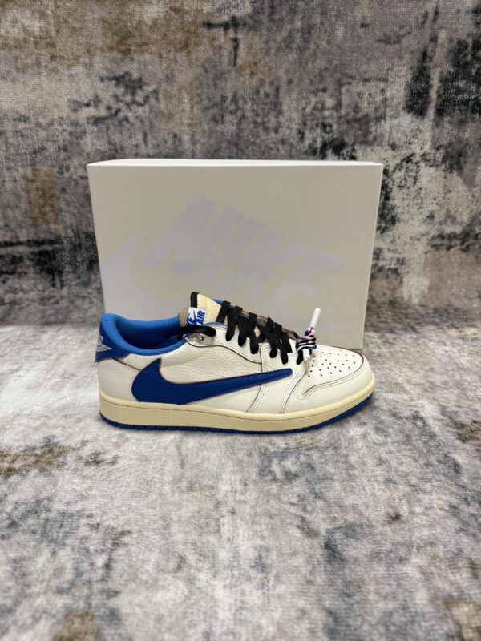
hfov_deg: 56.8
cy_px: 320
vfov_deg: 71.6
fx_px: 445
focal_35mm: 24
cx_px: 240
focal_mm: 6.76
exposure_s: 1/50
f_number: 1.78
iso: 125
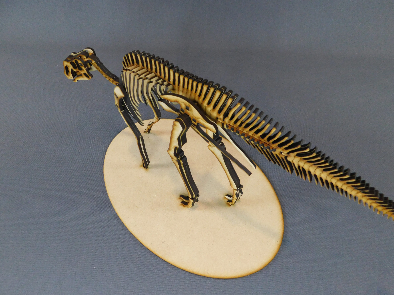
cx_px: 197
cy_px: 148
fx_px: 262
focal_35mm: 23
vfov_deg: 58.9
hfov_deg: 73.9
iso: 400
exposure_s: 1/30
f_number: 3
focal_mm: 4
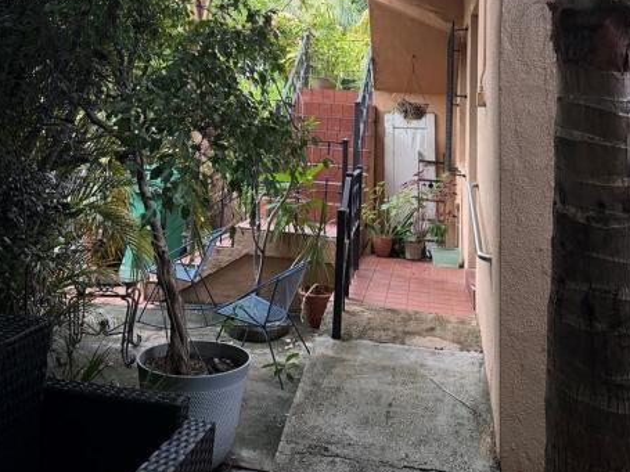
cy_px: -7
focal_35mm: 38
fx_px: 691
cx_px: 299
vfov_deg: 34.1
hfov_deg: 49.0
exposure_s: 1/185
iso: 200
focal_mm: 6.76
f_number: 1.78
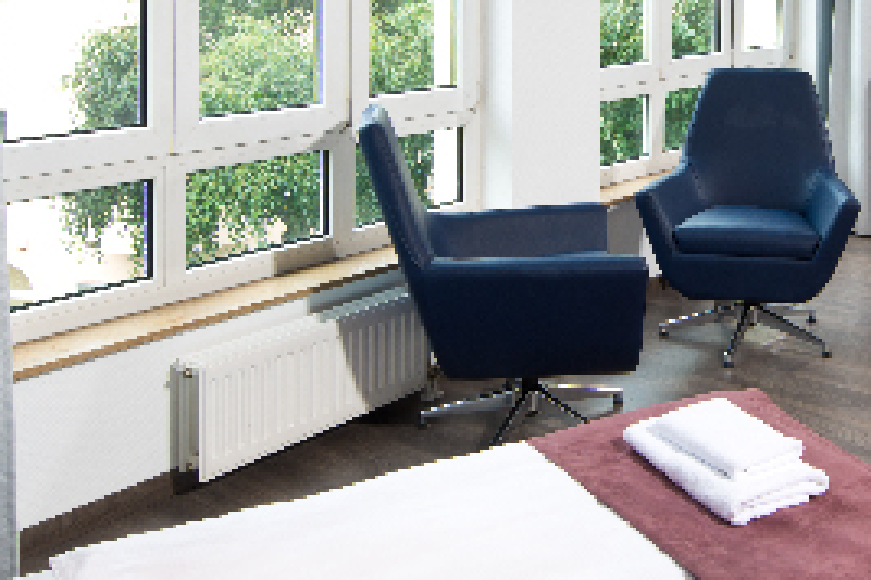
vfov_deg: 29.8
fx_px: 1089
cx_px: 669
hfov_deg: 42.1
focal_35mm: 45
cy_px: 345
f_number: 9
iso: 100
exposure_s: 1/6
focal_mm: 15
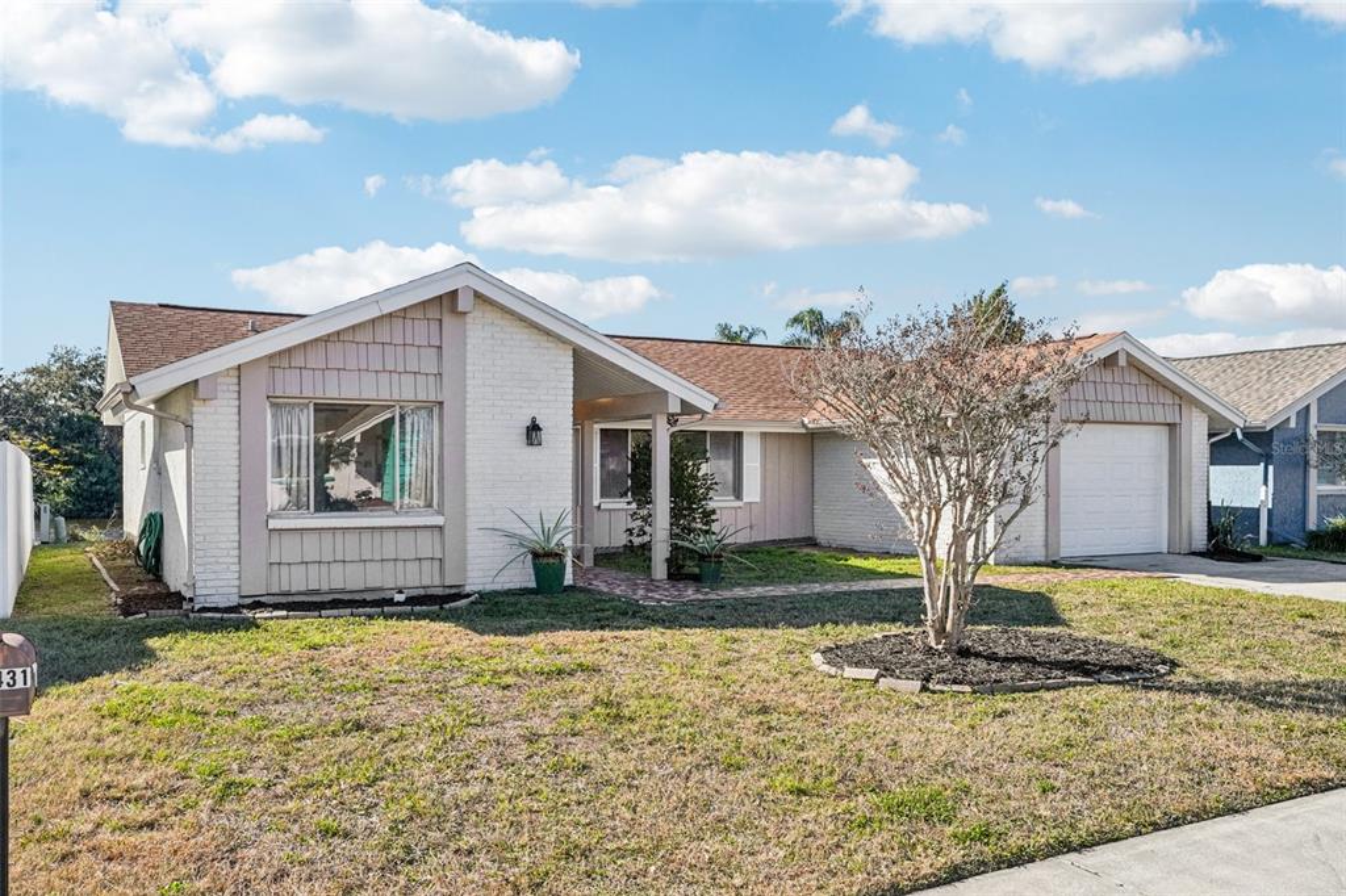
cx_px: 673
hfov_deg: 61.9
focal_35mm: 30
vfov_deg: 43.6
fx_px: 1121
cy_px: 448
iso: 500
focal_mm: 20
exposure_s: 1/1600
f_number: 8
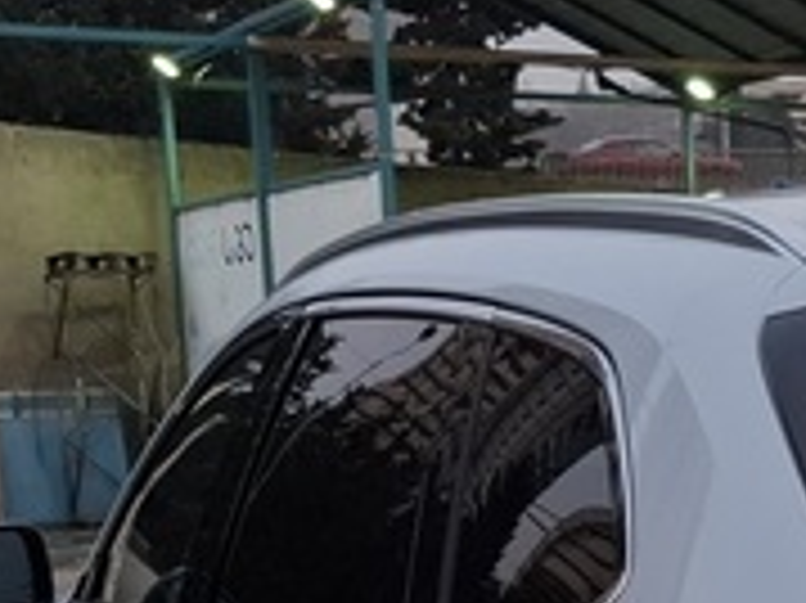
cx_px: 1036
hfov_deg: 17.9
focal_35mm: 103
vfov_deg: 13.2
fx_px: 2397
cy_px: 1026
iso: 50
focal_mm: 5.54
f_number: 1.8
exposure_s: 1/161
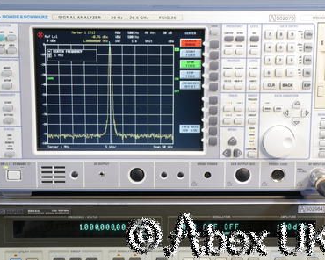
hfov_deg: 19.8
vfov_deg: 15.9
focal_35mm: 97
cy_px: 131
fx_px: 933
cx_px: 163
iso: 400
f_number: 16
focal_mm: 46
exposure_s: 1.3
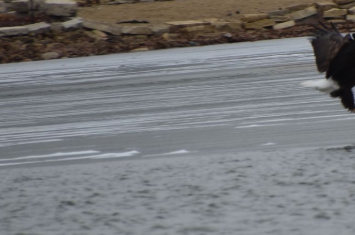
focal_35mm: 1790
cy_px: 84
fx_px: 17622
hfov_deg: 1.2
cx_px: 309
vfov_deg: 0.8
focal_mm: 400
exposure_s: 1/125
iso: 125
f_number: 6.3
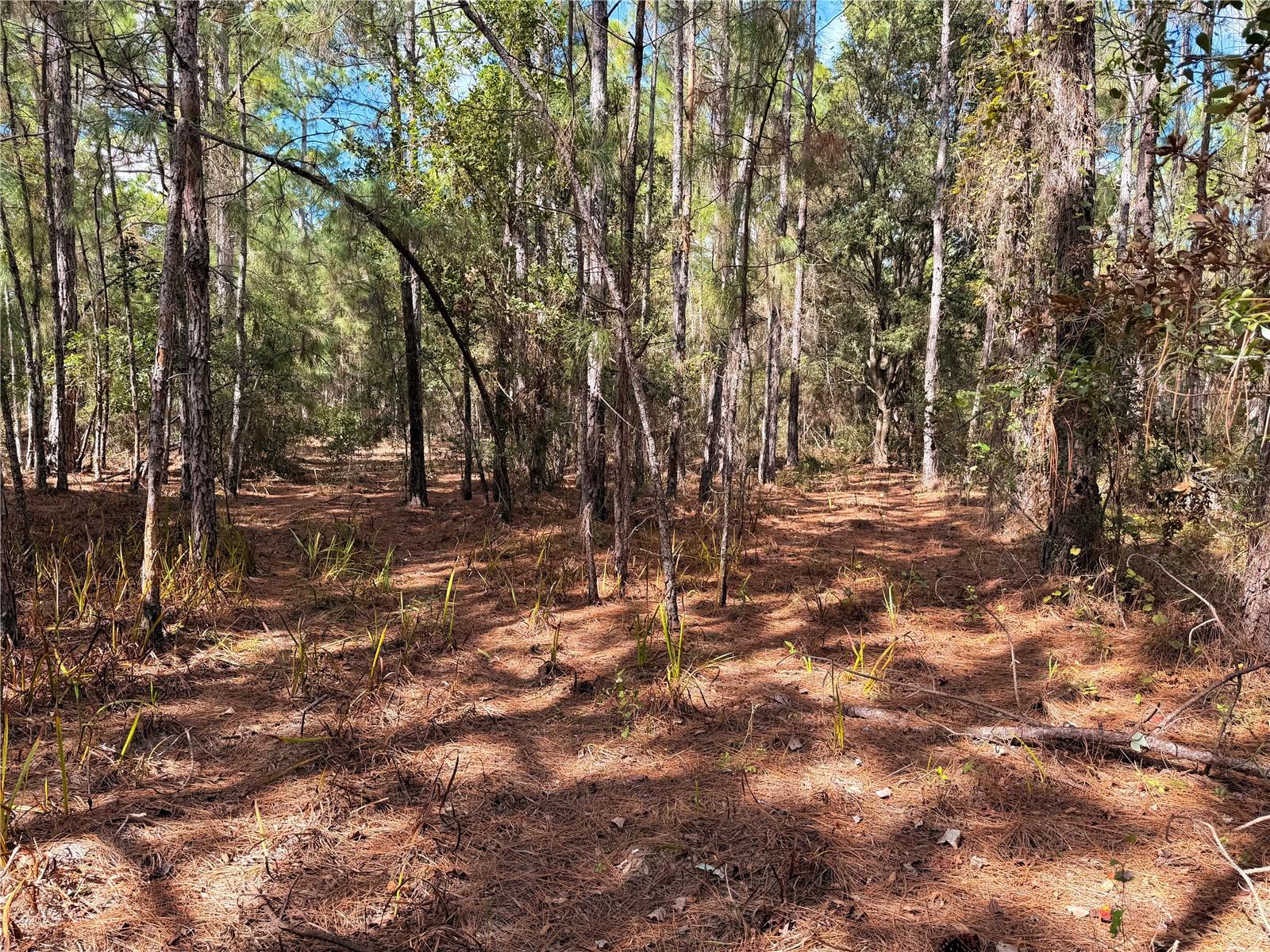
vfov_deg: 56.8
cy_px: 476
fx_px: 881
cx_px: 635
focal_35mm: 24
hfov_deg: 71.6
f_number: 1.78
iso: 80
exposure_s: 1/528
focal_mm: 6.76
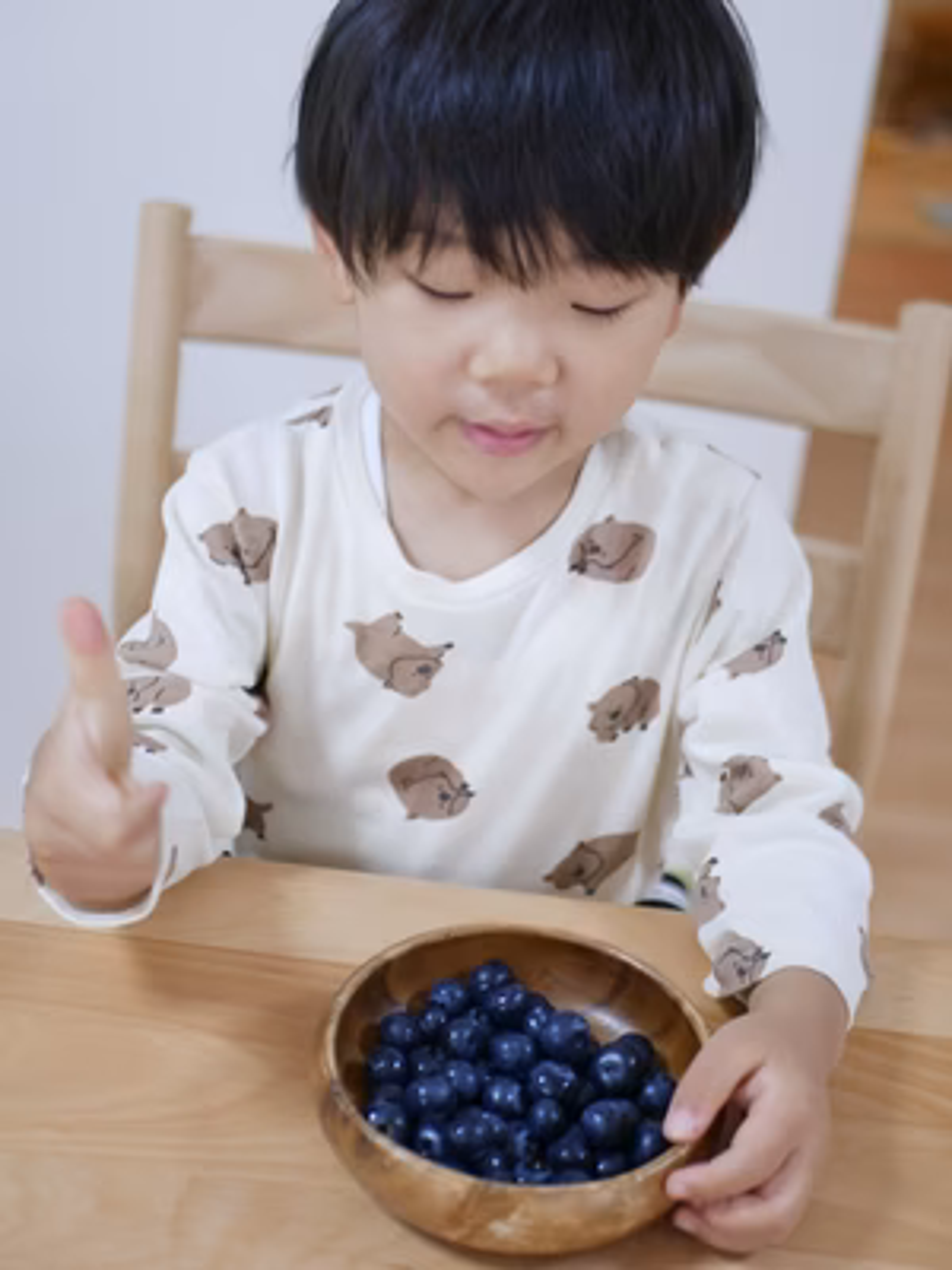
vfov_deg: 38.2
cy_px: 635
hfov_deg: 29.1
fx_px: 1833
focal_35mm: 50
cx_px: 476
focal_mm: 25
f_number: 1.7
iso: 320
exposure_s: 1/60
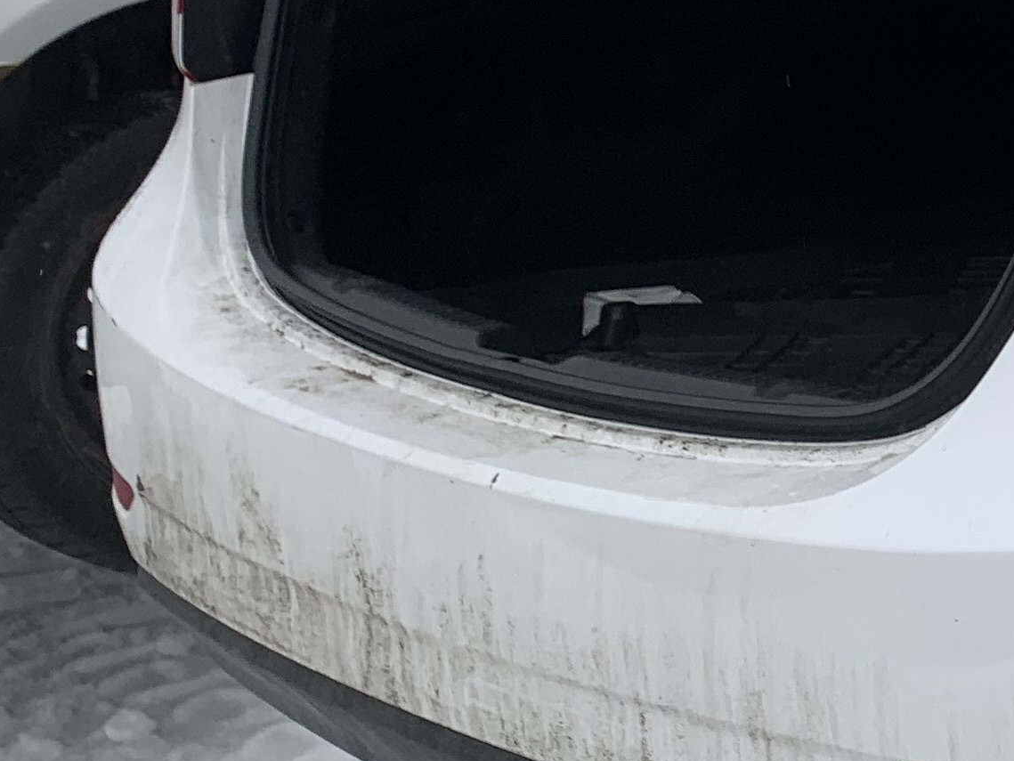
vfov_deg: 16.0
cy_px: 175
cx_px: 1495
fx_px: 2696
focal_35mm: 92
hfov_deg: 18.9
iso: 25
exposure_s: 1/419
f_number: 1.8
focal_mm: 4.25
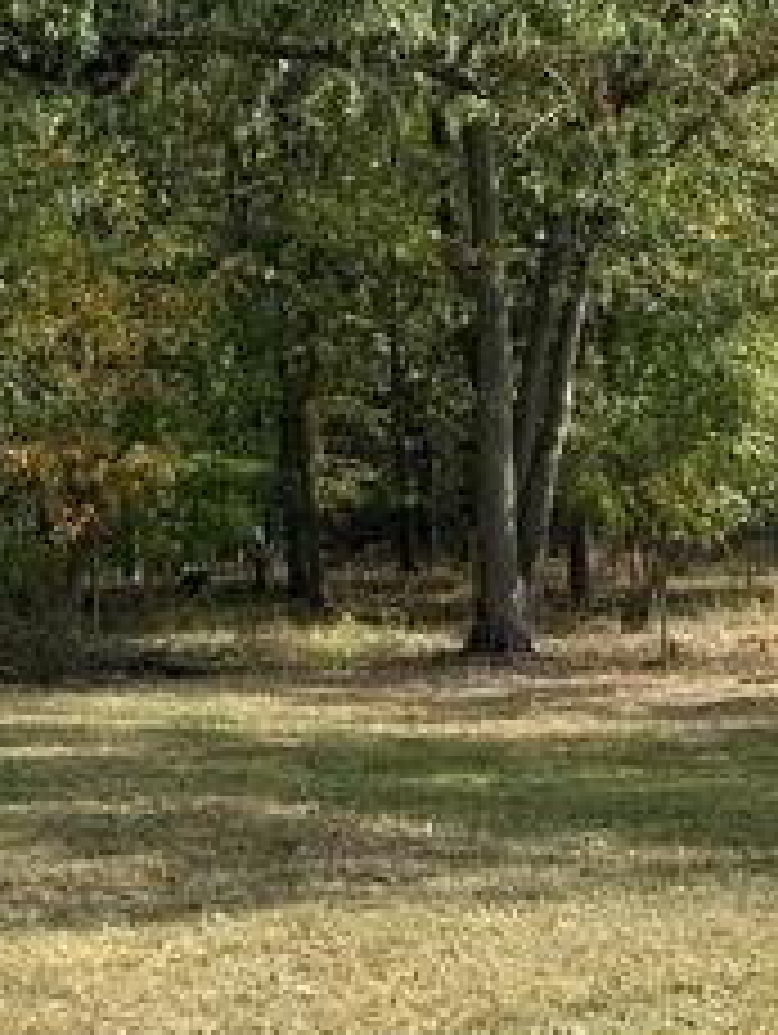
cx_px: 283
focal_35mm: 80
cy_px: -50
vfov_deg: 23.2
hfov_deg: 18.4
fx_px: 2393
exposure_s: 1/1664
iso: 80
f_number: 1.78
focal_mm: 6.86
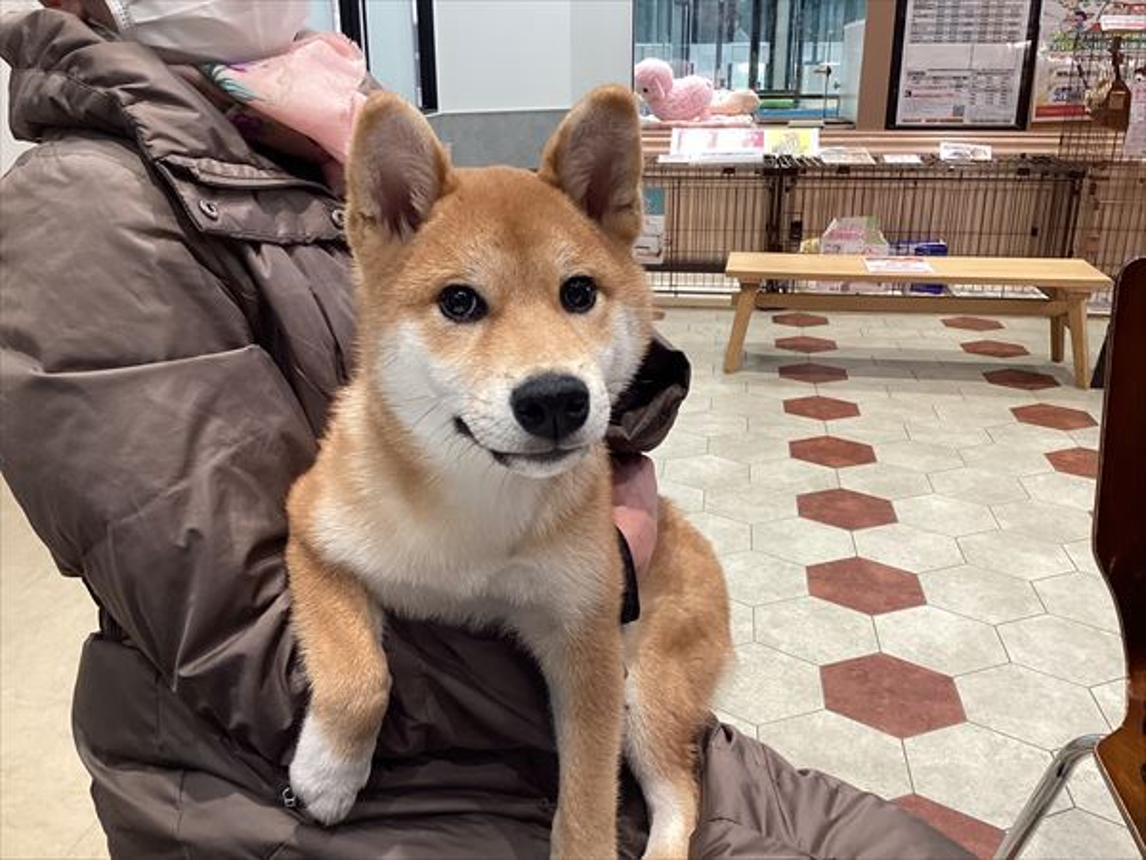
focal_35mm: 31
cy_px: 430
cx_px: 573
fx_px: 1026
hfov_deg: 58.4
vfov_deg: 45.4
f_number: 2.4
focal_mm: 3.3
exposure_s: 1/50
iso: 80
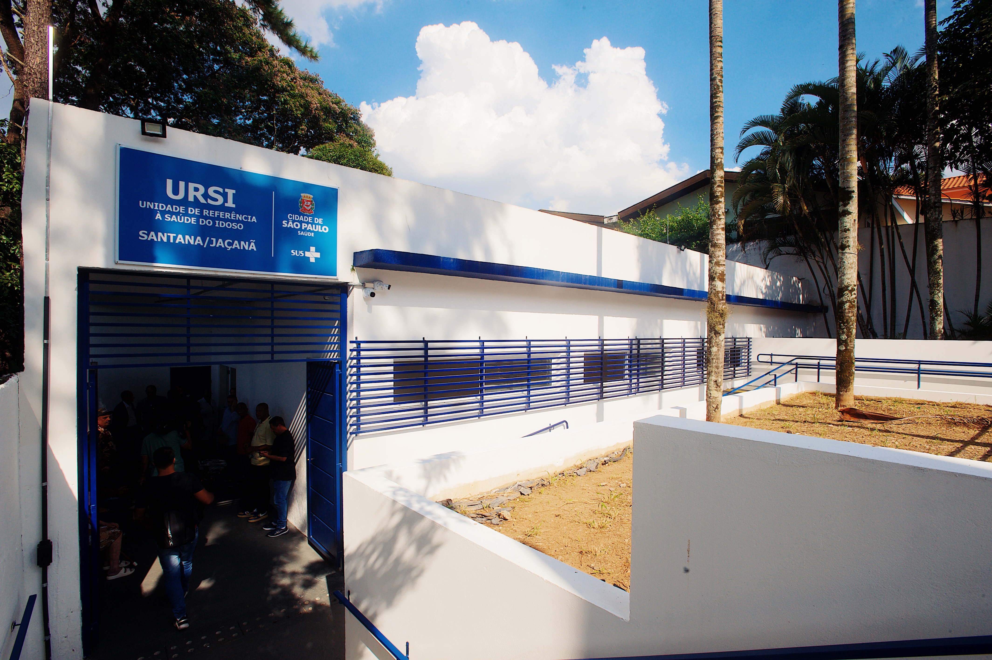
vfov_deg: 70.4
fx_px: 468
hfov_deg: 93.3
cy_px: 330
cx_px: 496
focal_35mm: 17
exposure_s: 1/125
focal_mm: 17
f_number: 22
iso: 200
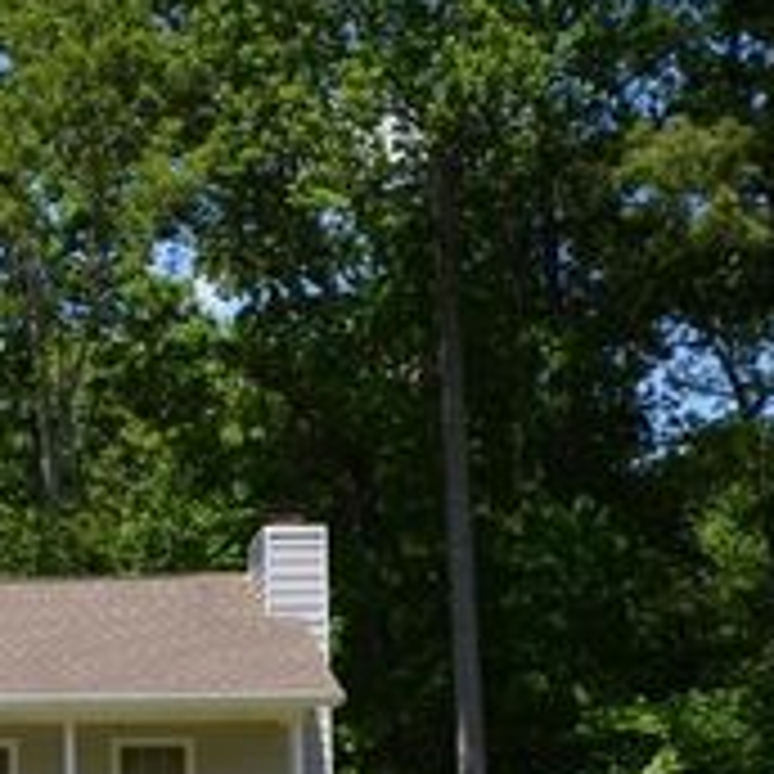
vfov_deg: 19.2
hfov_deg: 18.3
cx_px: -216
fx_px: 2251
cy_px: 700
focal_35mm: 89
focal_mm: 24
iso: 160
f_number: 8
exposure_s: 1/250
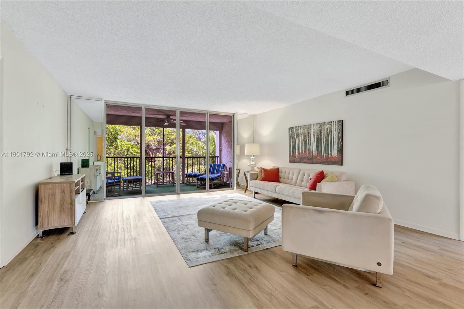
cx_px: 232
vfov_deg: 71.1
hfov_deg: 94.0
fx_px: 216
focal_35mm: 17
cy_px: 154
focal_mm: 16.8
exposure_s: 1/1.67
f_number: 8
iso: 160
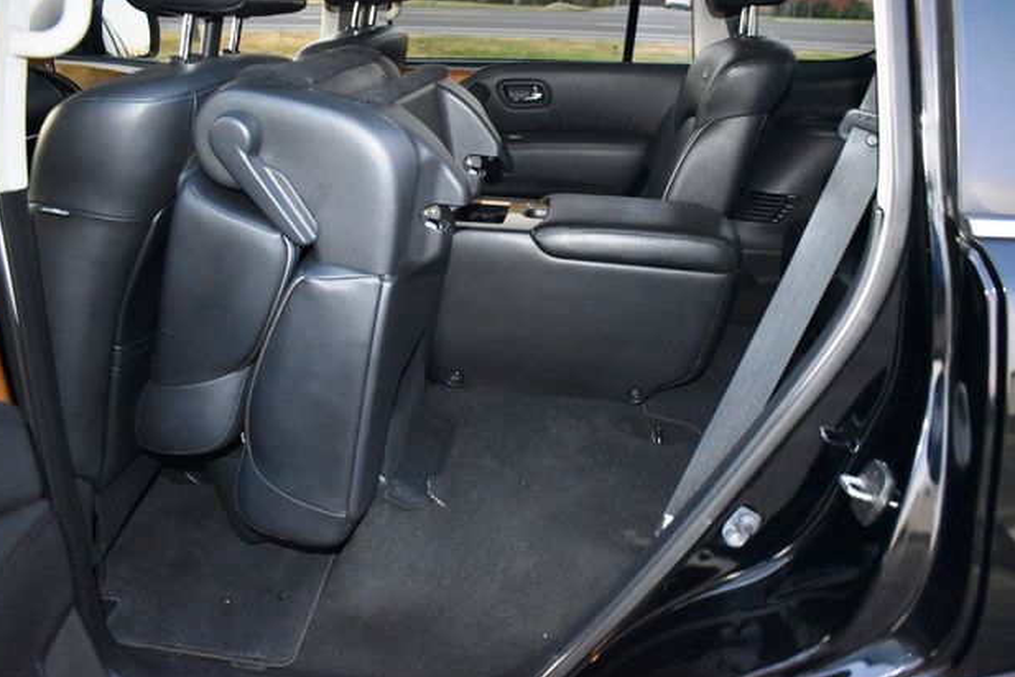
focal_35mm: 28
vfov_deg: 46.4
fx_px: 790
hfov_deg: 65.4
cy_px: 336
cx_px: 503
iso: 3600
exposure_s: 1/60
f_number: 3.5
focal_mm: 18
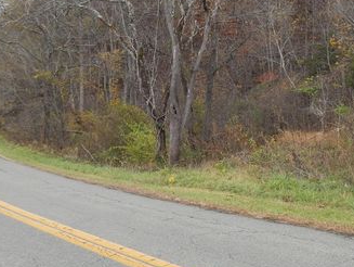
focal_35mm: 43
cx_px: 265
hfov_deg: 42.5
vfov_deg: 33.4
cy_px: 88
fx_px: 440
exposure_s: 1/320
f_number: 3
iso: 125
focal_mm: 4
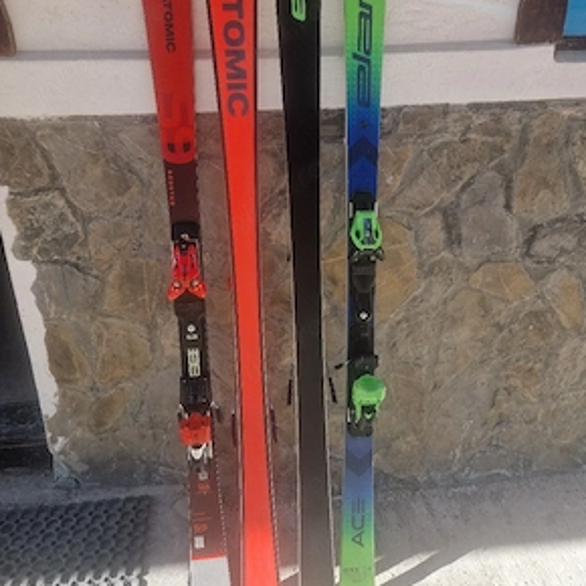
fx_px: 536
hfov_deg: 57.3
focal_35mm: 28
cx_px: 299
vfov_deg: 56.8
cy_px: 232
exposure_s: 1/500
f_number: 1.8
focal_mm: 5.4
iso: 50
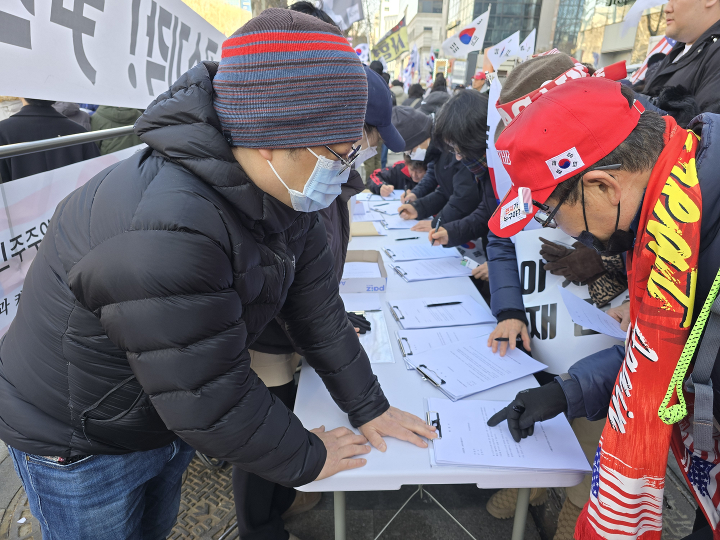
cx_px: 360
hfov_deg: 73.9
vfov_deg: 58.9
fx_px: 478
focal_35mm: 23
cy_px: 270
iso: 50
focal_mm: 6.3
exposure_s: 1/180
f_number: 1.7
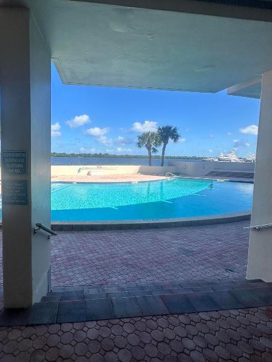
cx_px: 100
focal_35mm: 18
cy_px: 170
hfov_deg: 70.3
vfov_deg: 87.6
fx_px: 189
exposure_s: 1/2132
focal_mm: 2.22
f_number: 2.2
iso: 50
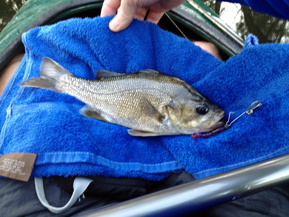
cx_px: 144
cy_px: 108
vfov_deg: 40.7
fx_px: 292
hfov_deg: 52.6
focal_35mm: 35
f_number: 2.4
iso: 50
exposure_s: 1/20
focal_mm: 4.28
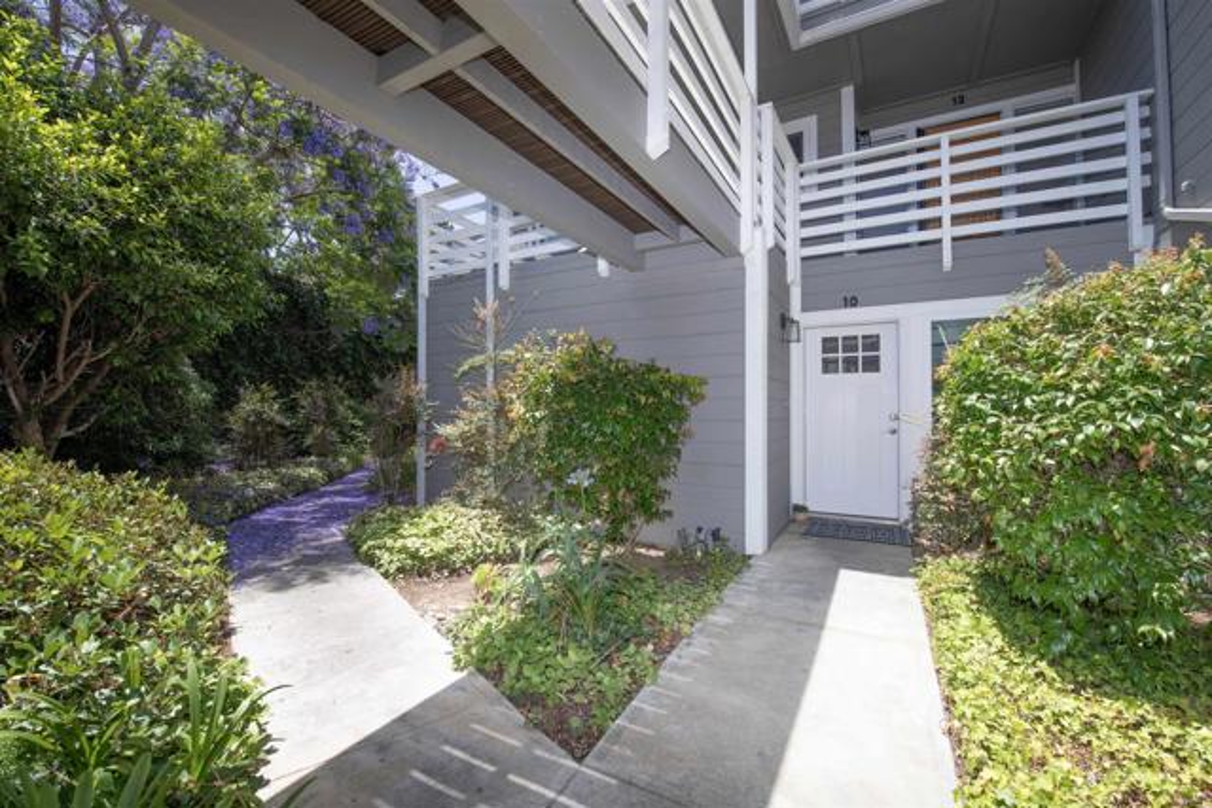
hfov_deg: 104.2
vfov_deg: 81.2
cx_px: 606
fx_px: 471
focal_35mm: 14
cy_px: 404
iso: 250
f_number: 9
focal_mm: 14
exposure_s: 1/250
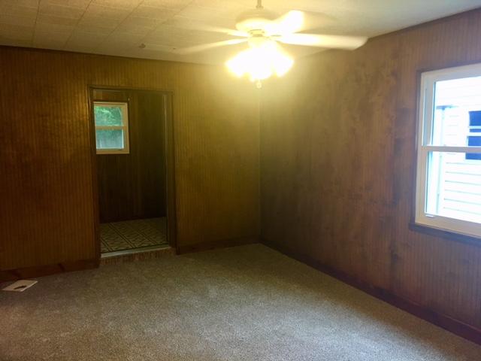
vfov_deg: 48.2
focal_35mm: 29
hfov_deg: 61.7
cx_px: 240
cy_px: 180
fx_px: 403
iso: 125
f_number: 2.2
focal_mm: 4.15
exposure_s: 1/30
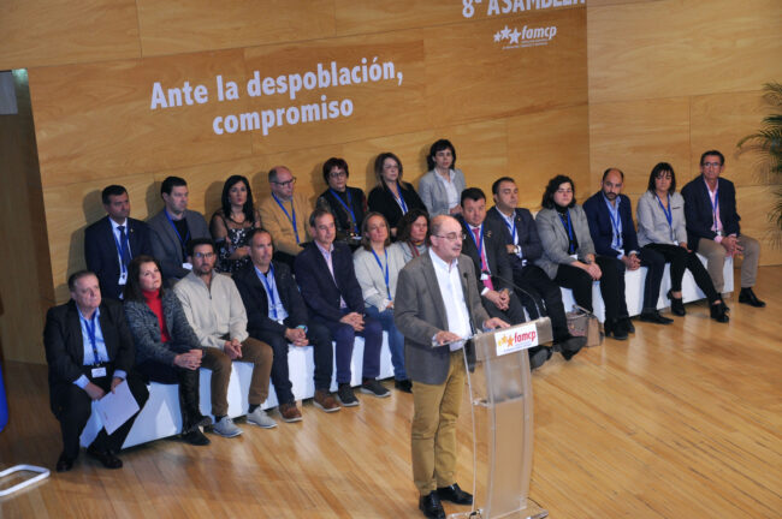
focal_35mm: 75
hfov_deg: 27.0
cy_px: 260
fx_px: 1627
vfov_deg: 18.1
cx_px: 391
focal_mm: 50
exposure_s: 1/30
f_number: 5.6
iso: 400
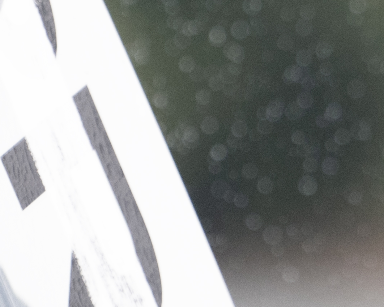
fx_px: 33165
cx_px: 757
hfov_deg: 0.7
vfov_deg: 0.5
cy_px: -226
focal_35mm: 2919
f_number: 4
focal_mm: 400
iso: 320
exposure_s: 1/2500
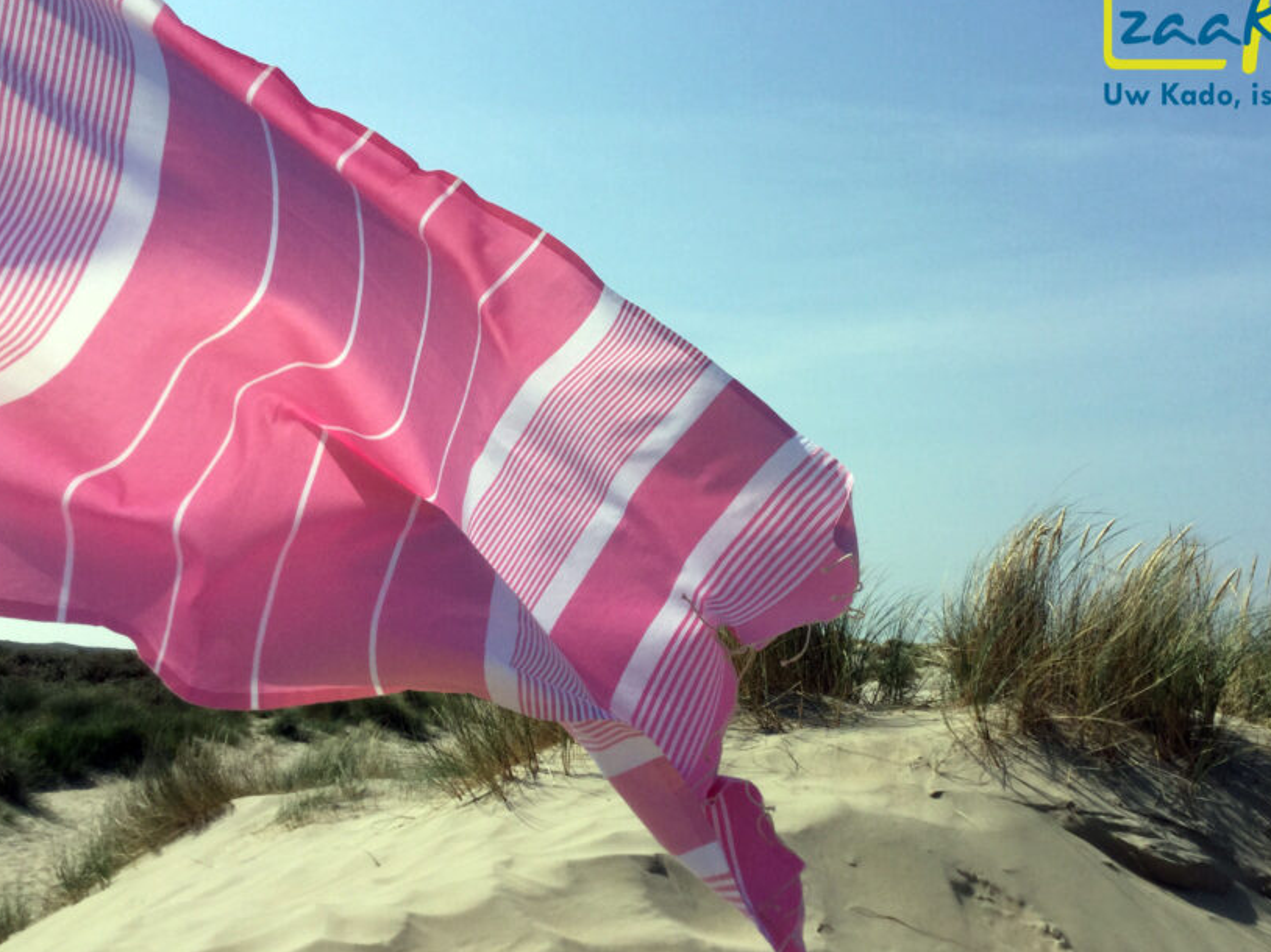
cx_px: 715
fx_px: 1432
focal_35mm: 39
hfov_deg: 47.8
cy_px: 481
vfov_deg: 36.8
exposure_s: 1/2262
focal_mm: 3.3
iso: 25
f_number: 2.4
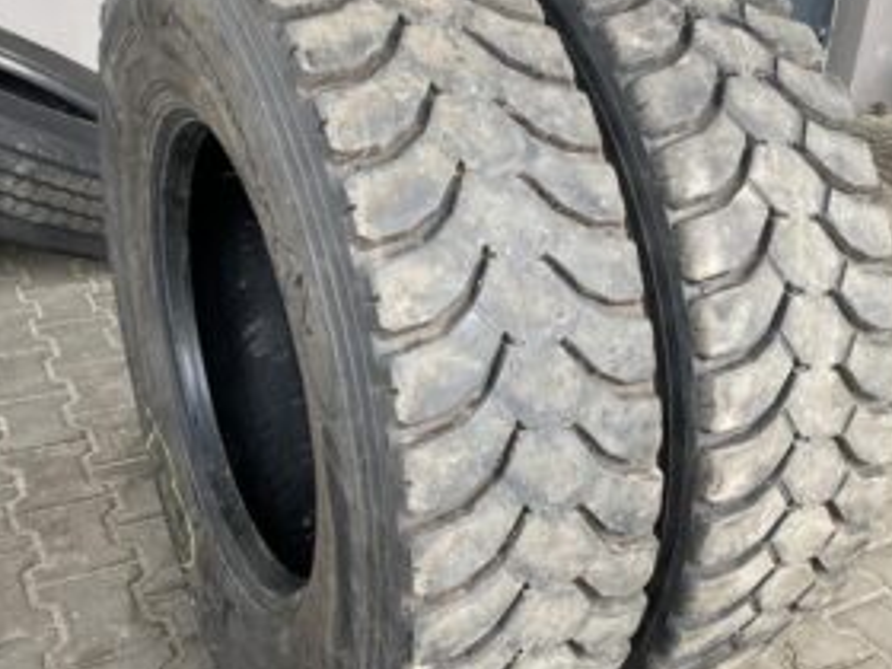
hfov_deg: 46.5
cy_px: 336
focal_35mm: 40
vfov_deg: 36.0
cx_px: 548
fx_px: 1031
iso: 64
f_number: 1.8
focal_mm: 4.25
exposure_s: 1/122
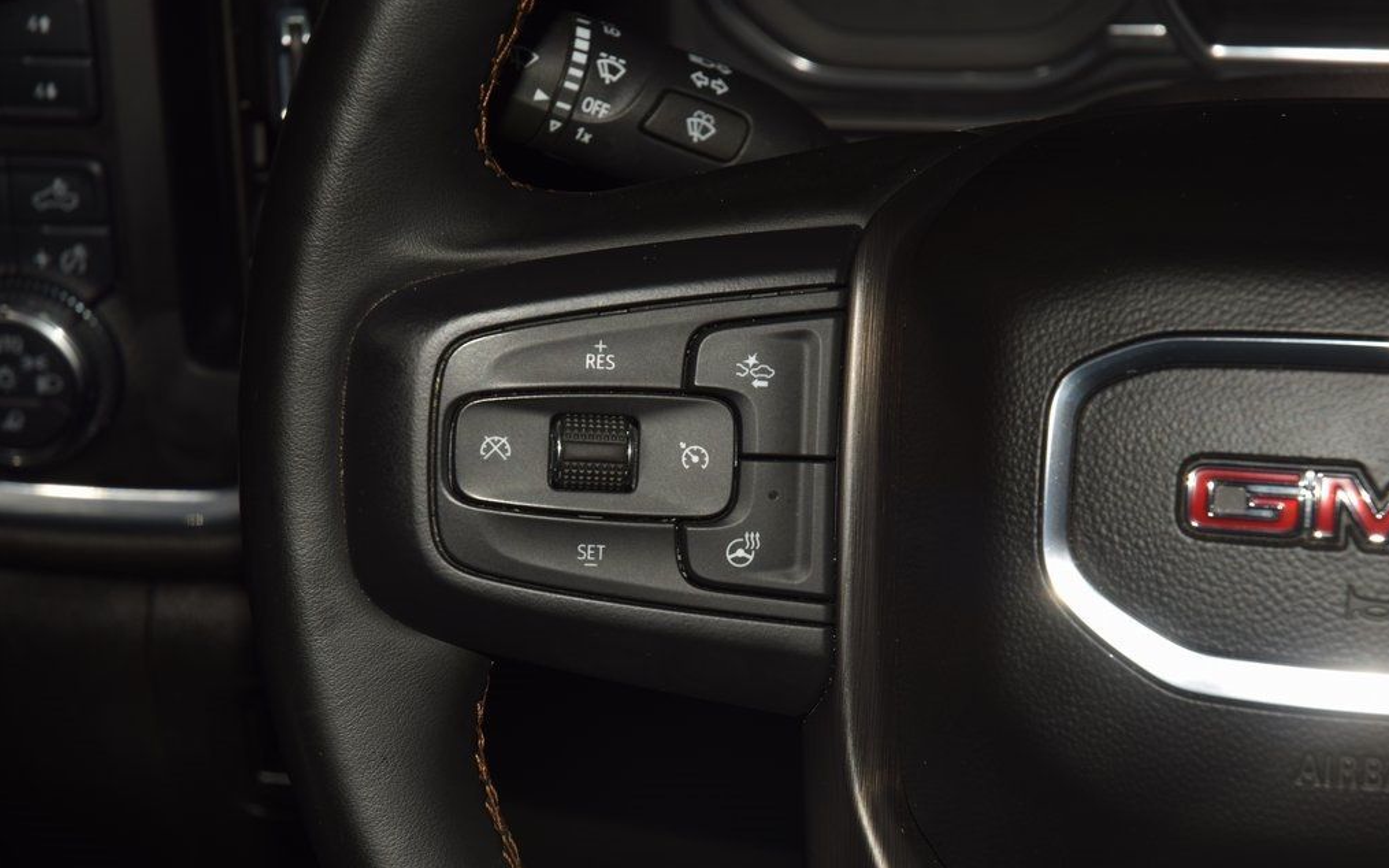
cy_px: 459
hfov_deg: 19.3
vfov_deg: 12.1
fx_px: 4088
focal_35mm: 108
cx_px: 698
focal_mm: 70
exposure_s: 1/125
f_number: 8
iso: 100
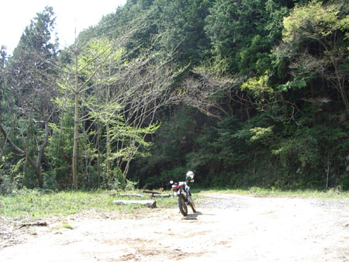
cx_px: 174
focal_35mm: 38
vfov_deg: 37.8
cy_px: 131
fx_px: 383
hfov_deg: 49.0
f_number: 4.8
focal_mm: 5.8
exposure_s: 1/80
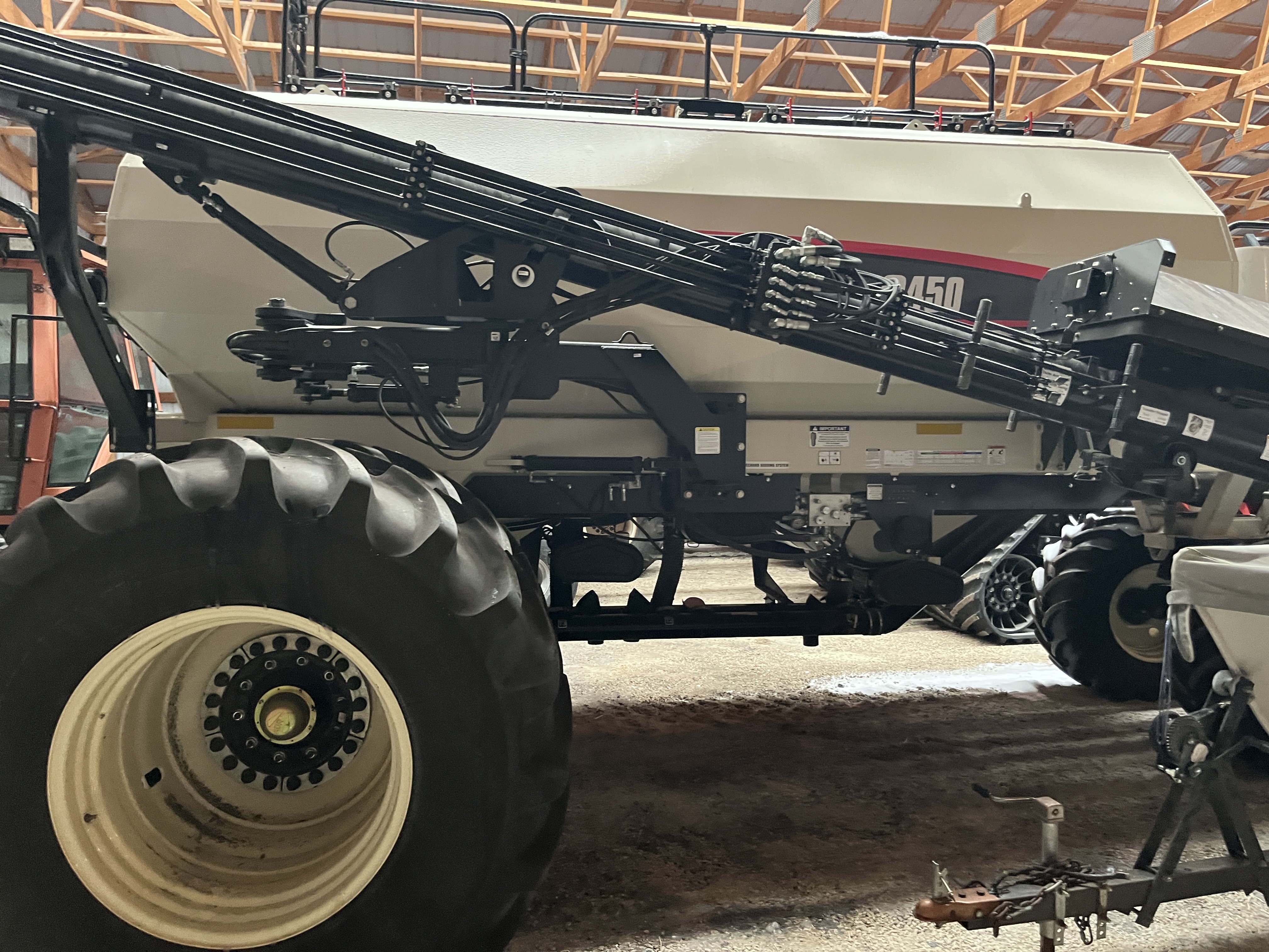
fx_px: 953
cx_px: 634
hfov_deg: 67.3
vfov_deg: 53.1
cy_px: 476
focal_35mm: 26
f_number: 1.6
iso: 640
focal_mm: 5.1
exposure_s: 1/40
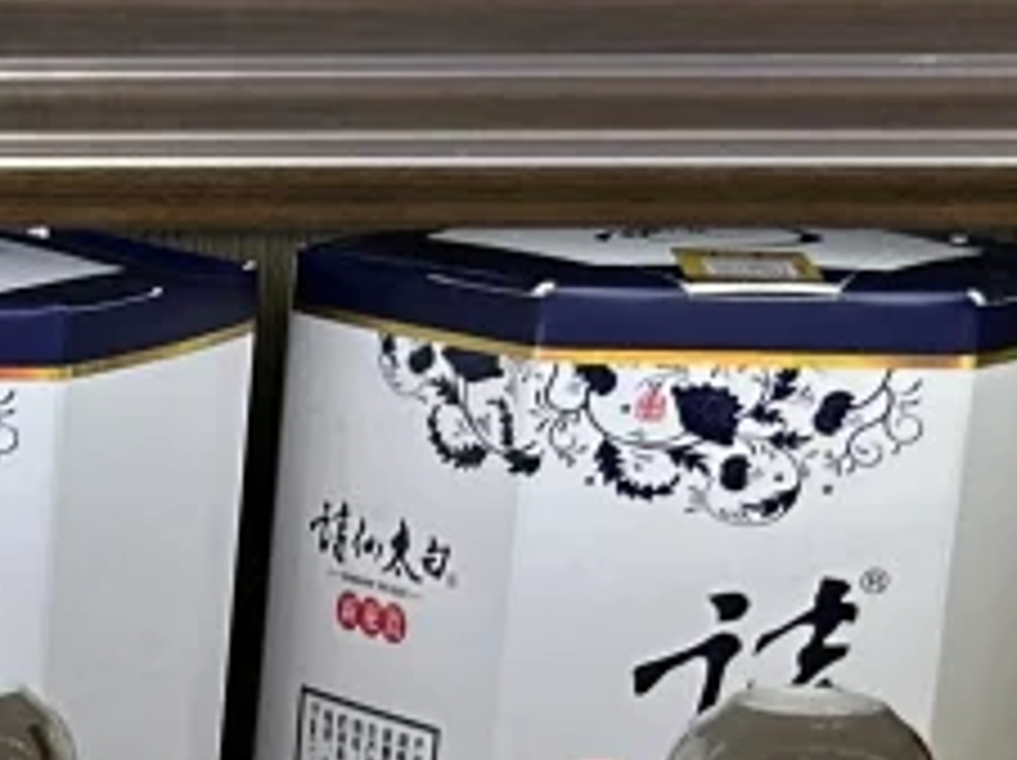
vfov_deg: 8.7
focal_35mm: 166
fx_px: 4872
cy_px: 1187
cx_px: -972
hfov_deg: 10.9
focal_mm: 5.7
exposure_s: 1/100
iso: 64
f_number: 1.5
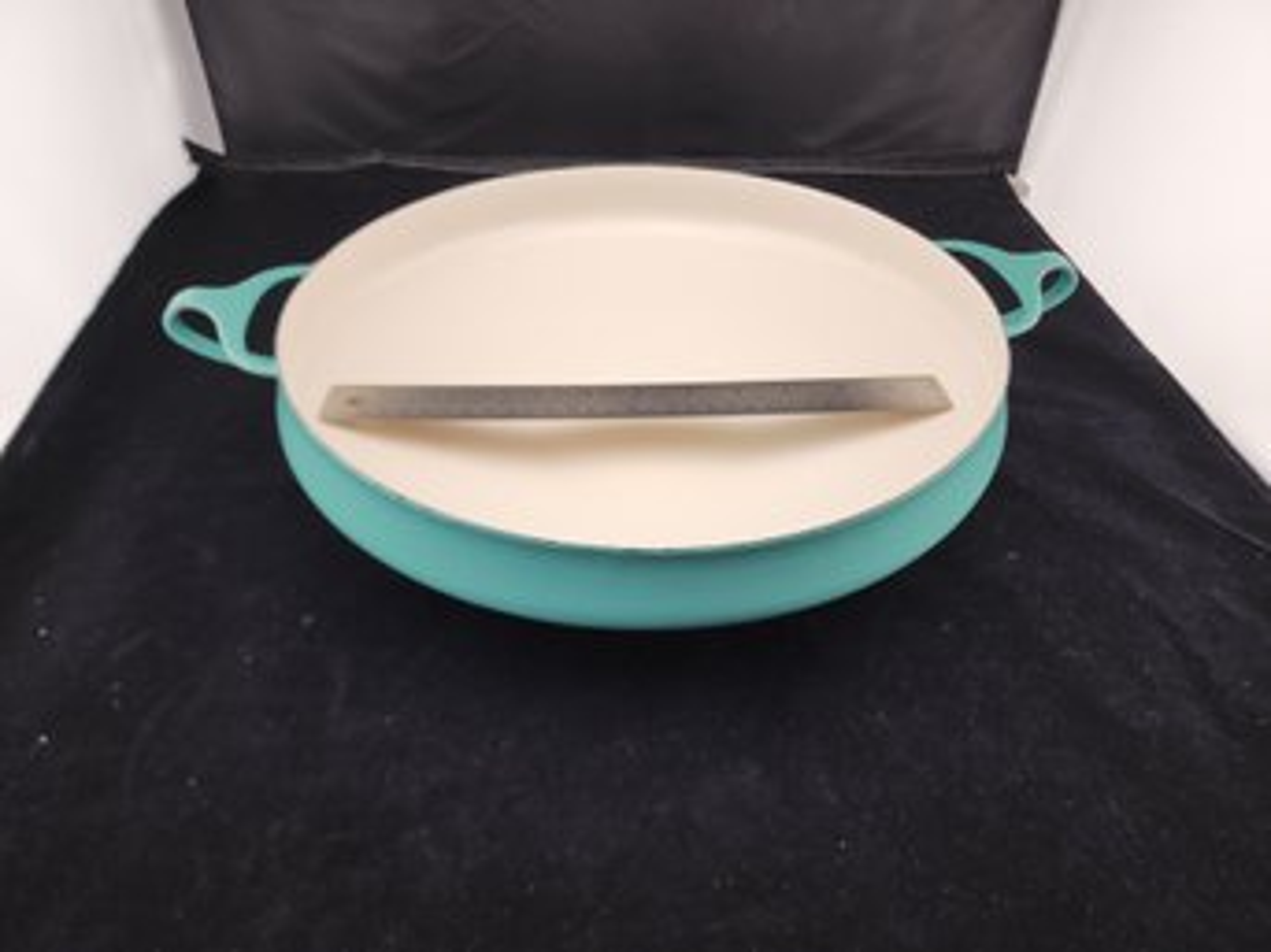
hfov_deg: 73.9
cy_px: 476
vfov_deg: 58.8
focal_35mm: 23
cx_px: 636
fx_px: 844
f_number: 1.8
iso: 20
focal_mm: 6.4
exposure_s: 1/120
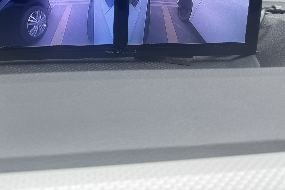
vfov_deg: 29.4
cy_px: 6
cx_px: 103
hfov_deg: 45.0
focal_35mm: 43
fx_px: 340
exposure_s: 1/121
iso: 64
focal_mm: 6.76
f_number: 1.78
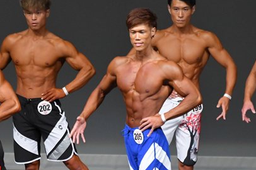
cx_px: 68
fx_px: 4270
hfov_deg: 3.4
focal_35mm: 601
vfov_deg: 2.3
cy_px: 149
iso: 4000
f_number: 5.6
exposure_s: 1/400
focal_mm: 210
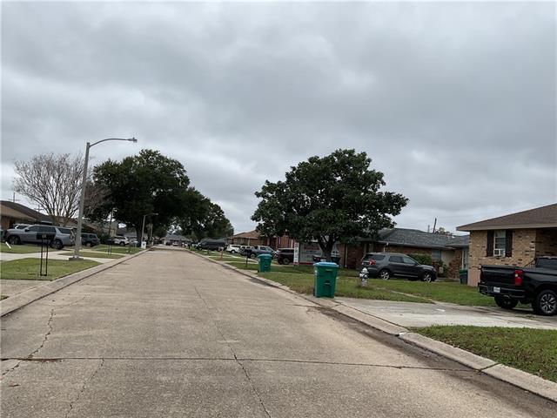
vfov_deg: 48.2
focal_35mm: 29
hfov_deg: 61.7
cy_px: 209
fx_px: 467
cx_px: 278
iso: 16
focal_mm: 3
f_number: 1.8
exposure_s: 1/869
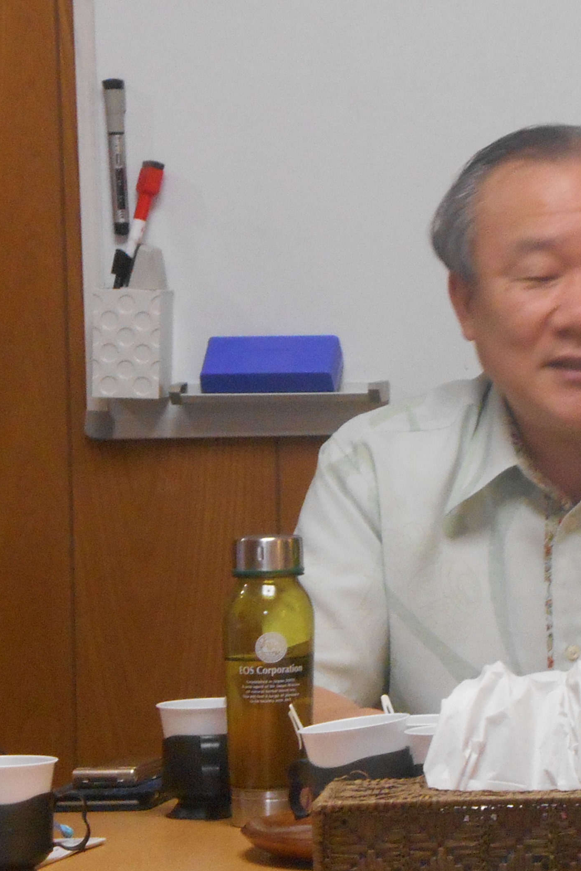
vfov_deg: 10.1
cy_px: 423
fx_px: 4937
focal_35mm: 204
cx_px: 609
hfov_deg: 6.7
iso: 400
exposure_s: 1/20
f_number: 4.7
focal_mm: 14.3
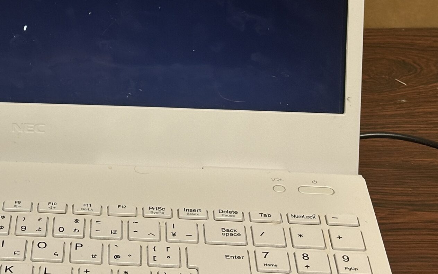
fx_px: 1229
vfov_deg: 12.5
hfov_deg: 19.7
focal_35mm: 103
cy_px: -20
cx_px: 23
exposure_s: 1/50
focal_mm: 6.86
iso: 100
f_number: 1.78
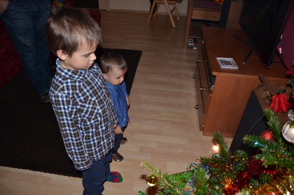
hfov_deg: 67.5
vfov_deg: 47.7
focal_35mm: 27
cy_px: 98
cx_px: 147
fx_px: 220
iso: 800
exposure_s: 1/60
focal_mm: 18
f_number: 3.5
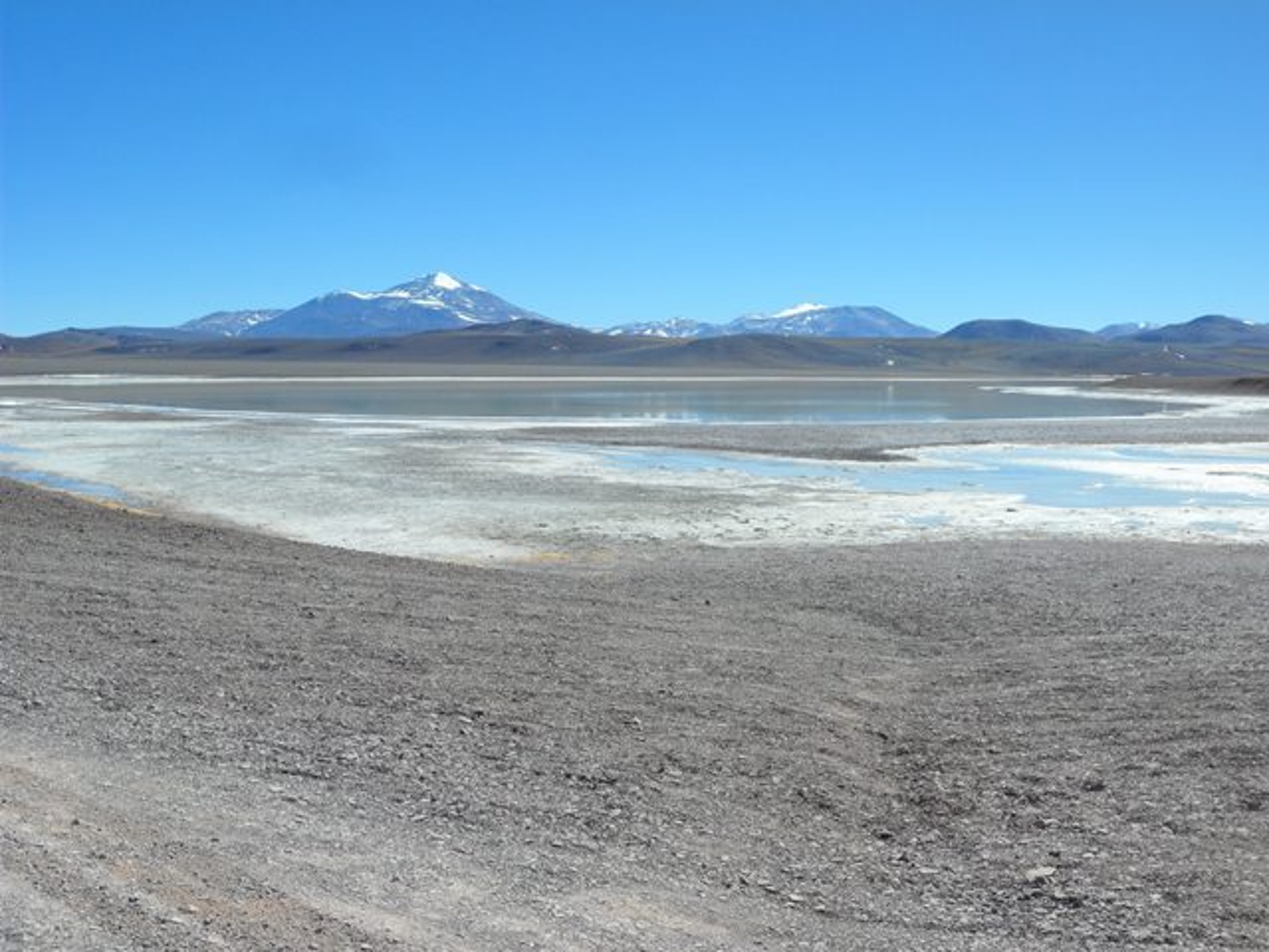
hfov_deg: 42.9
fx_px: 1613
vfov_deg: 32.9
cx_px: 634
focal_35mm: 44
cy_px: 476
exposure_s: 1/750
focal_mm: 7.8
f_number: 4.5
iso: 80
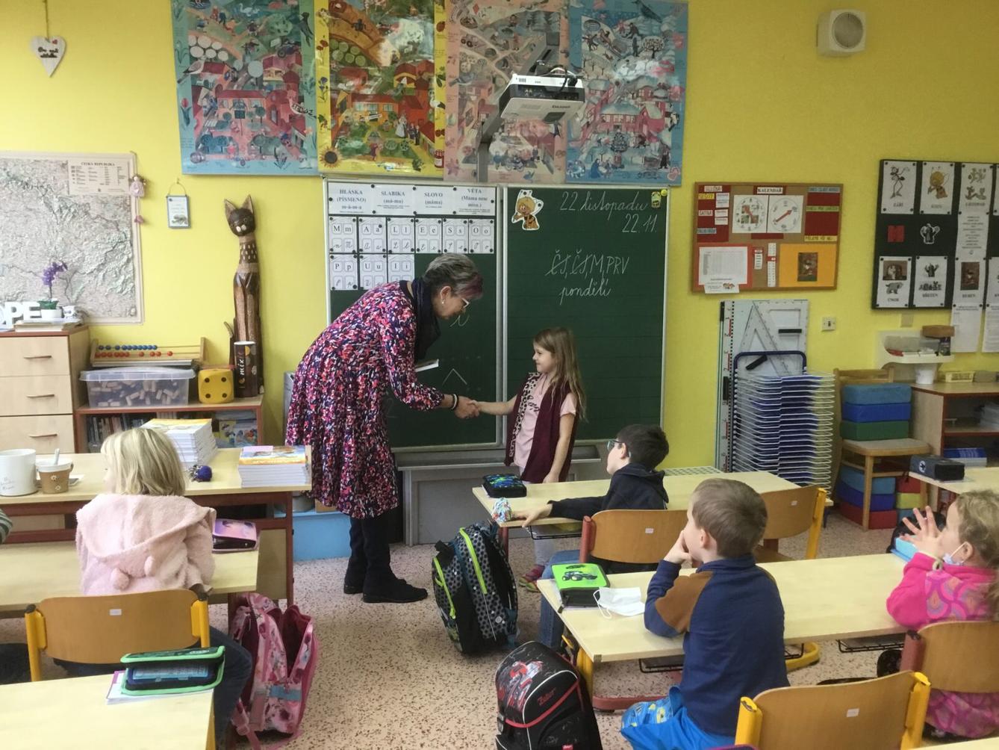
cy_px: 375
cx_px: 500
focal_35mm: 31
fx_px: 895
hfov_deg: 58.3
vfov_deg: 45.5
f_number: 2.4
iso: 64
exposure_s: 1/33
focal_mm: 3.3
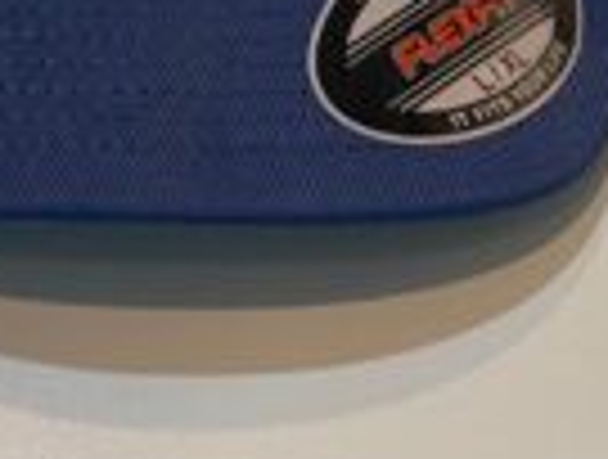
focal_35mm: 96
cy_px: -214
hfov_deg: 20.2
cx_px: 158
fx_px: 1691
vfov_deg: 14.5
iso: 125
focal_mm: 5.1
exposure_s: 1/60
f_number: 1.6
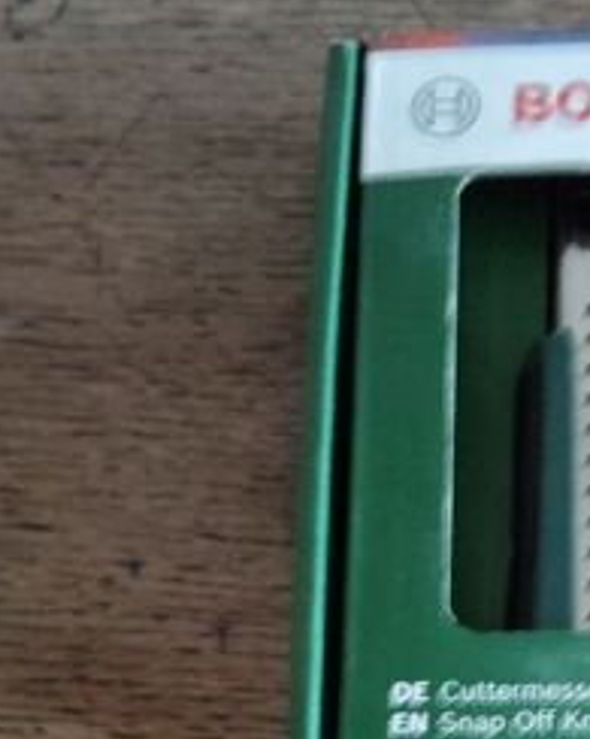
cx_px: 629
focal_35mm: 64
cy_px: 751
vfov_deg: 27.7
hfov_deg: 22.6
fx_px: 1398
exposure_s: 1/17.1
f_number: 1.8
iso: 3410
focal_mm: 4.15
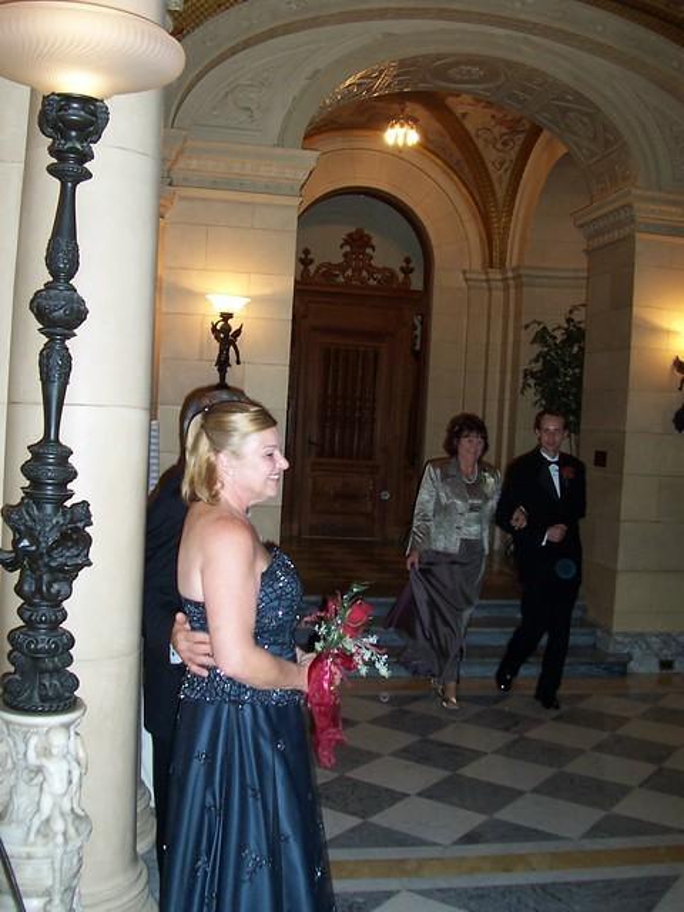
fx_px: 975
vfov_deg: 50.1
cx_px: 342
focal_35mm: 37
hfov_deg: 38.7
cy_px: 456
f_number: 2.8
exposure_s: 1/60
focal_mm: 5.6
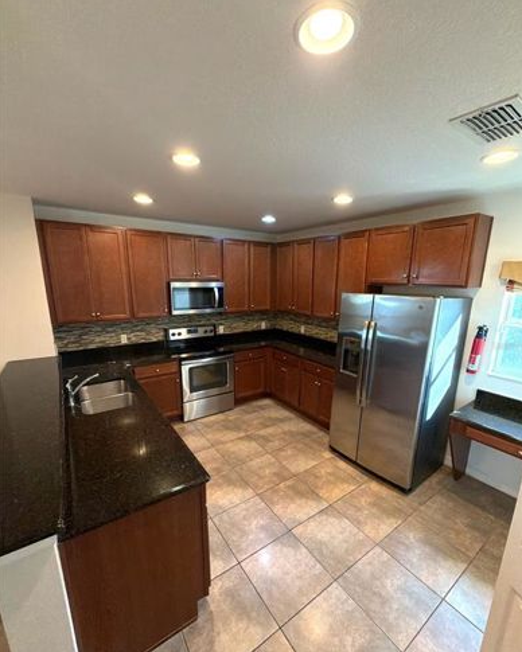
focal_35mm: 15
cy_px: 345
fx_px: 290
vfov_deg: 96.7
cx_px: 266
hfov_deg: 84.0
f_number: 2.2
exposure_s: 1/60
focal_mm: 2.22
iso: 400
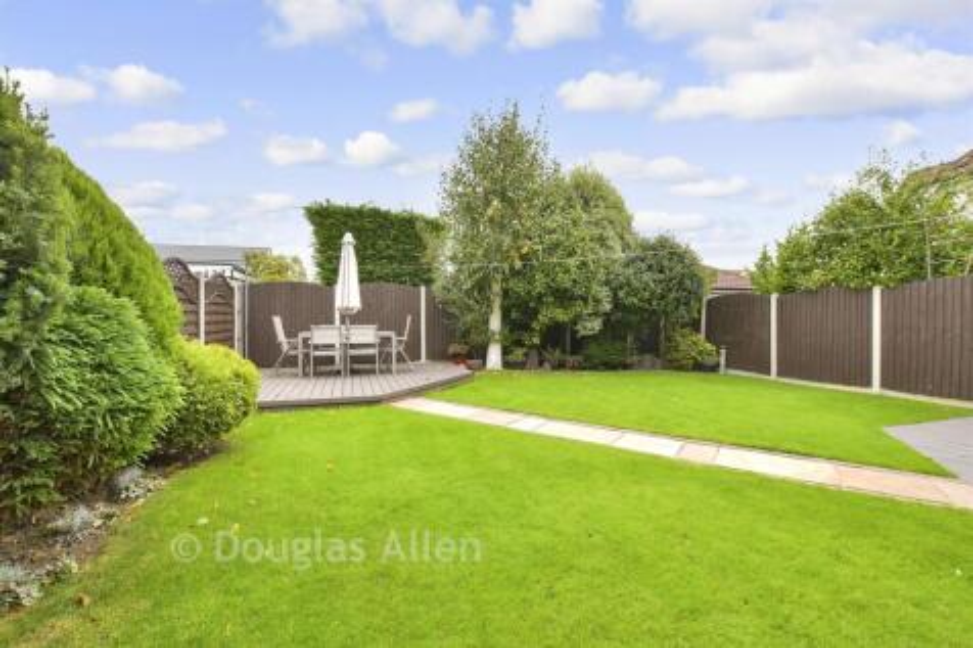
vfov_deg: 77.3
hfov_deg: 100.4
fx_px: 405
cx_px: 486
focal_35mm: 15
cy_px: 324
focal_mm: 10
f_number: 8
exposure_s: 1/60
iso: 200
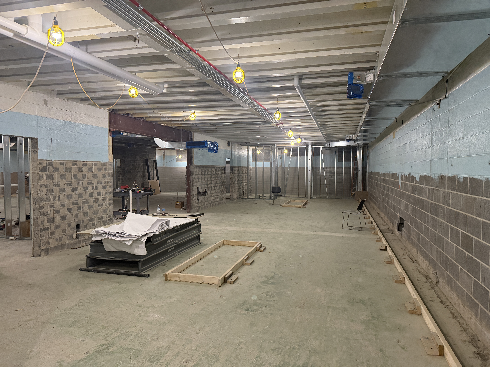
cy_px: 184
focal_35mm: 24
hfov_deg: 71.6
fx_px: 340
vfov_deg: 56.8
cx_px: 245
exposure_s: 1/60
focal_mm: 6.76
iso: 320
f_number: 1.78
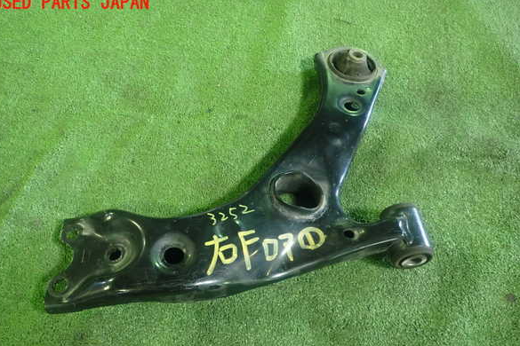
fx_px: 462
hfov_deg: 58.7
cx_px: 254
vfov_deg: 41.1
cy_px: 192
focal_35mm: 32
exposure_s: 1/30
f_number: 2.3
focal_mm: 5.4
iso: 400
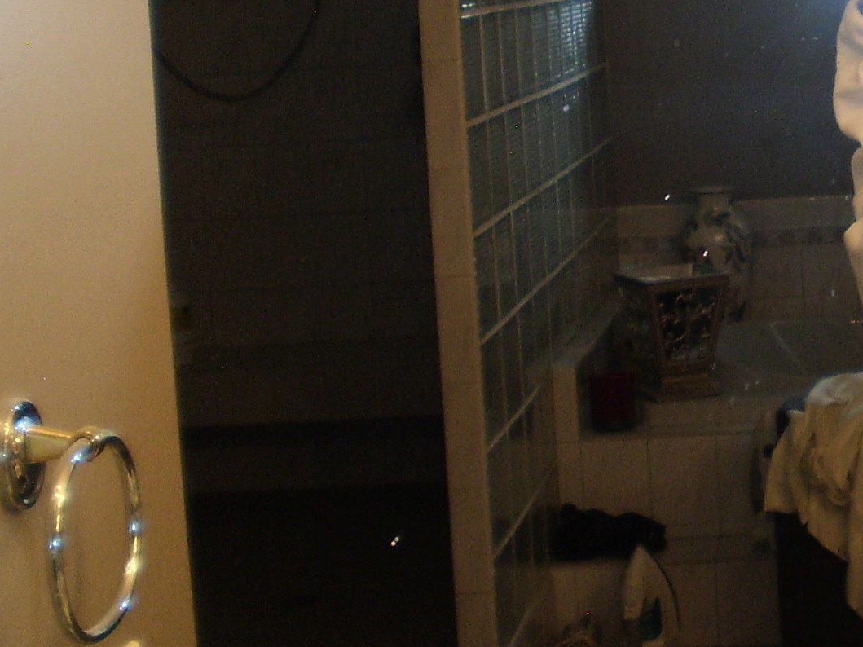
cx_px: 918
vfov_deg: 16.8
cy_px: 95
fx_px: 2169
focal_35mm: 87
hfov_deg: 21.5
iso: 125
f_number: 3.1
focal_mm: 6.3
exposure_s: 1/30
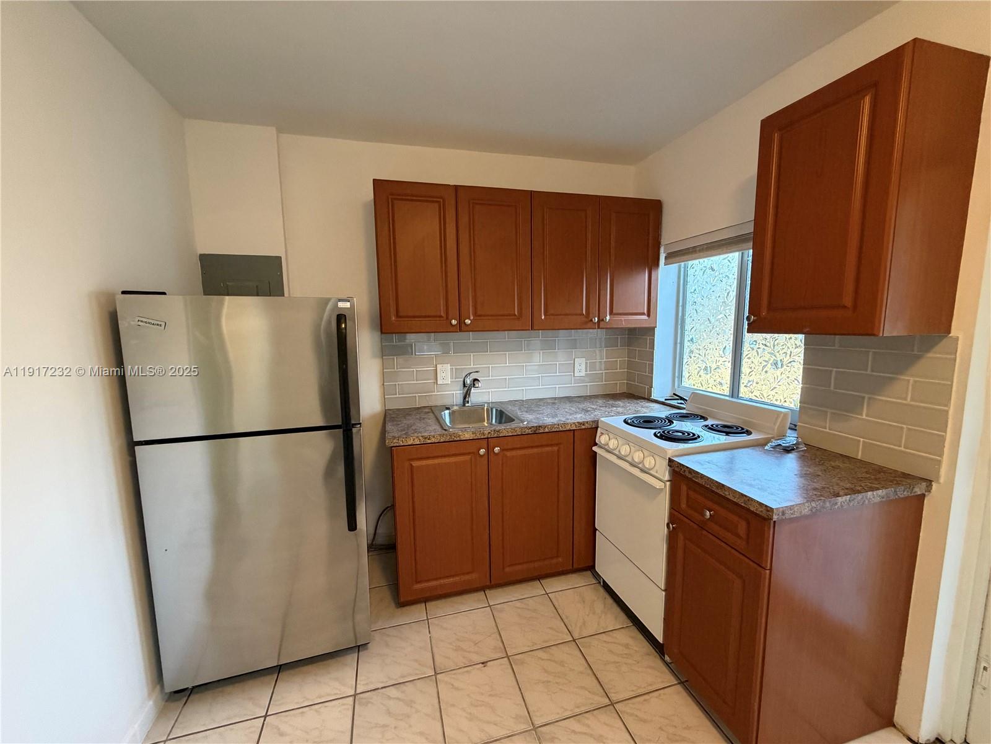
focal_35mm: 14
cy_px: 372
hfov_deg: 102.1
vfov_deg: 85.7
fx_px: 401
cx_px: 496
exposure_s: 1/60
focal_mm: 2.22
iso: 320
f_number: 2.2
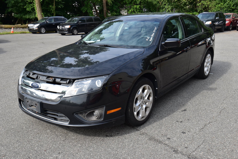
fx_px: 218
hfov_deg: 57.2
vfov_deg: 40.0
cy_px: 80
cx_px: 119
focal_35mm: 33
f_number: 10
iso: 400
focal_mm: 22
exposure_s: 1/320
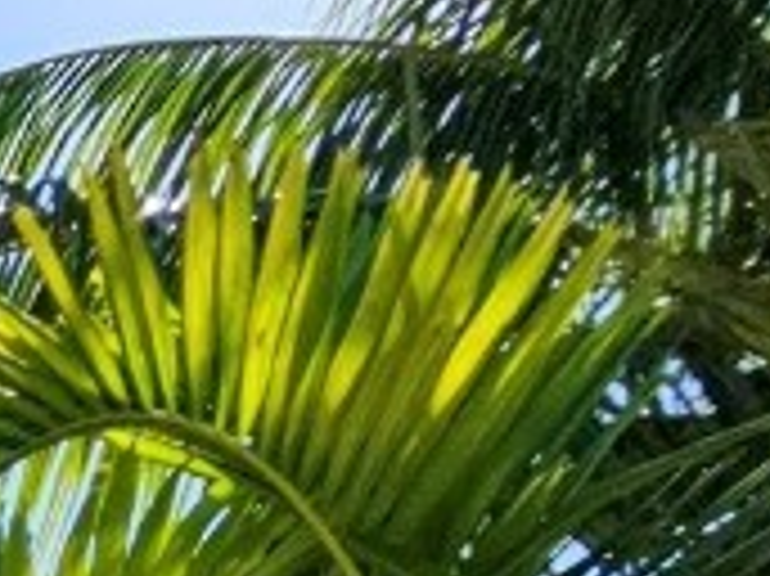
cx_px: -1396
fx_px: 1734
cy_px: 1674
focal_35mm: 78
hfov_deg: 12.5
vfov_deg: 11.7
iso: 50
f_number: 2.2
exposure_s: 1/1597
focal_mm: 2.2
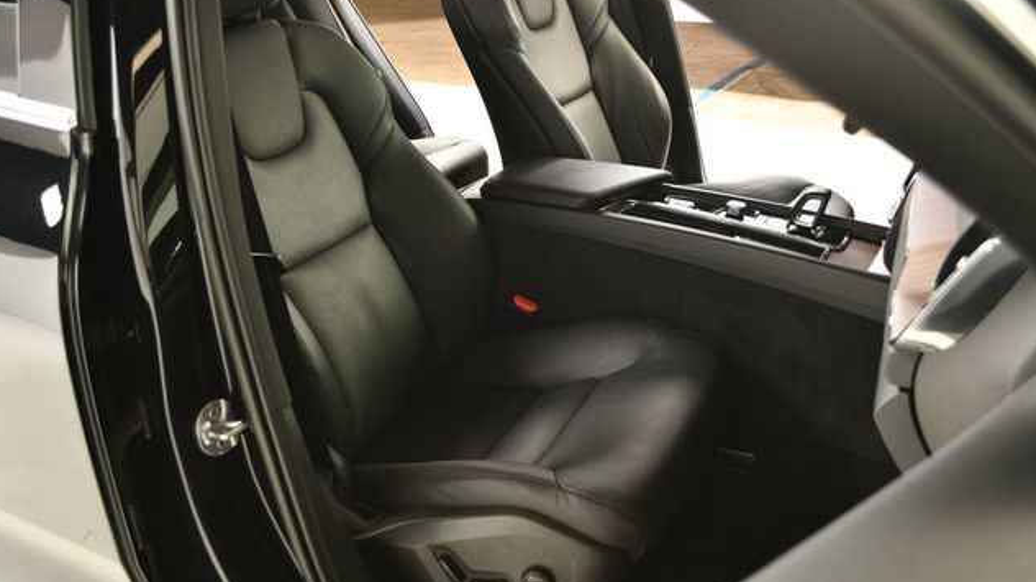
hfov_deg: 56.6
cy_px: 259
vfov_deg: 33.7
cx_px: 516
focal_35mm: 35
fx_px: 961
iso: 100
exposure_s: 1/160
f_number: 4
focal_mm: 22
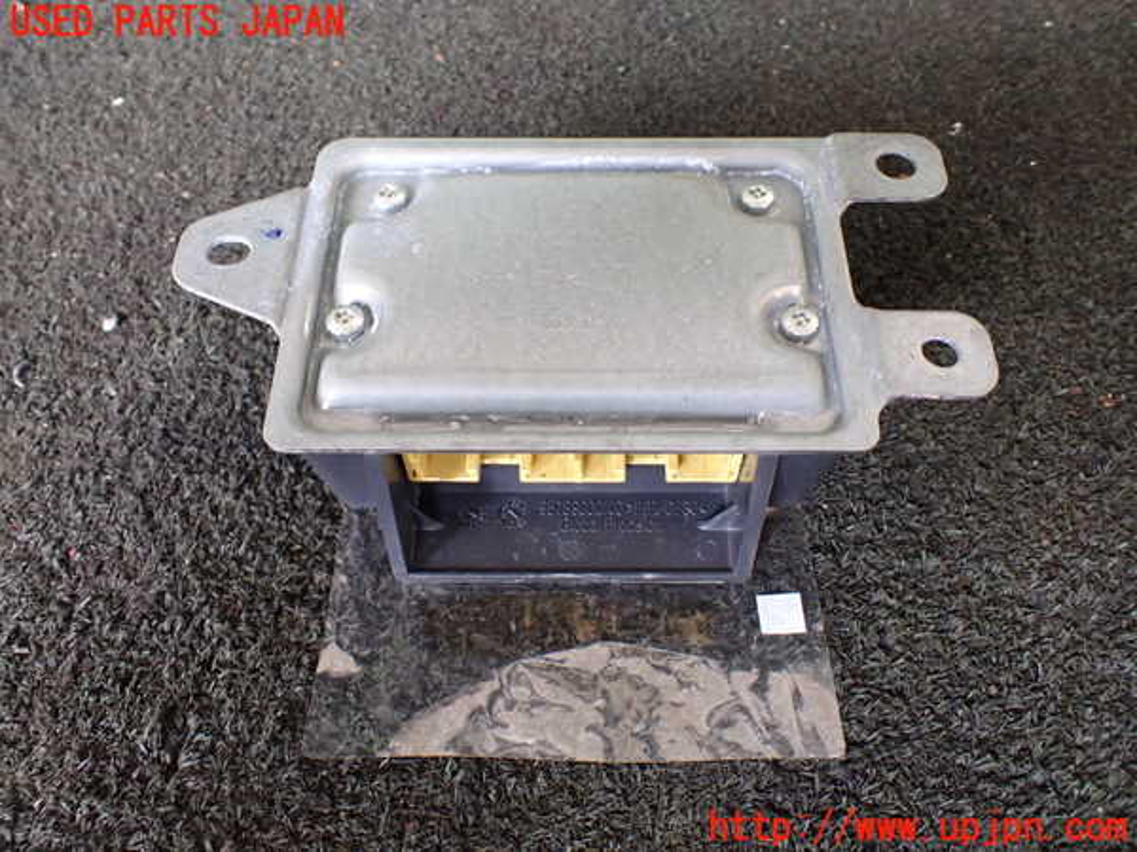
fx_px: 985
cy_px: 426
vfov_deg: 46.8
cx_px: 568
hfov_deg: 60.0
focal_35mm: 30
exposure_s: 1/125
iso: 500
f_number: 2.3
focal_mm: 5.4
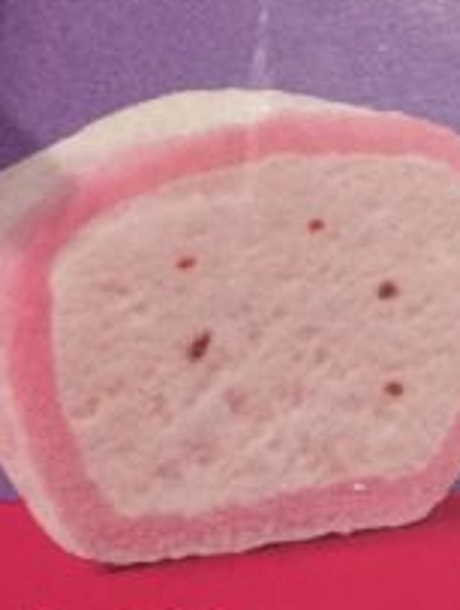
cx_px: 980
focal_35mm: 146
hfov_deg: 9.4
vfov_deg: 13.5
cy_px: 195
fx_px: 2579
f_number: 2.2
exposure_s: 1/30
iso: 40
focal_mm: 4.15
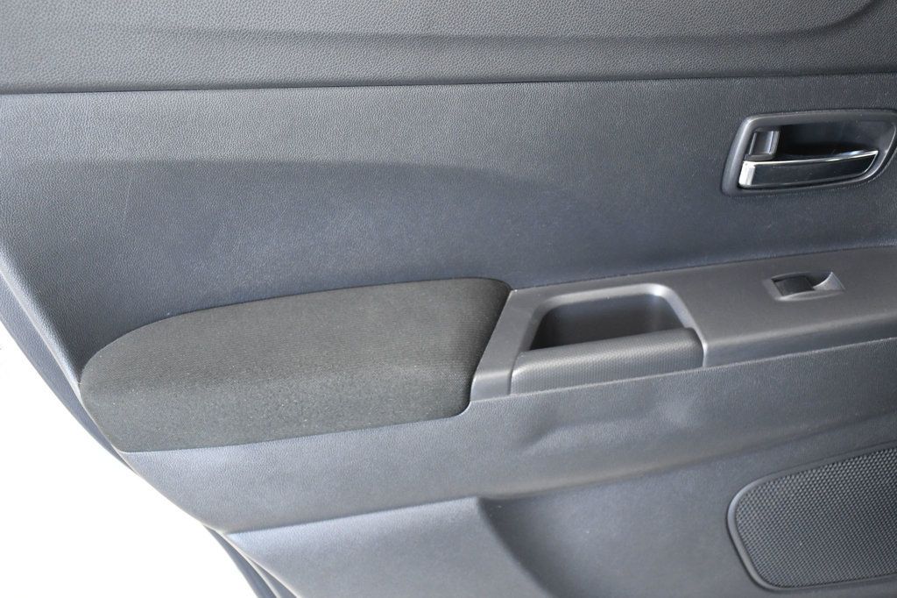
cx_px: 448
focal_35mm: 57
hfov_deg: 35.1
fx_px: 1420
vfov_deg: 23.8
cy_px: 299
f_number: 4.5
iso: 2500
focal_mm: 38
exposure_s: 1/80
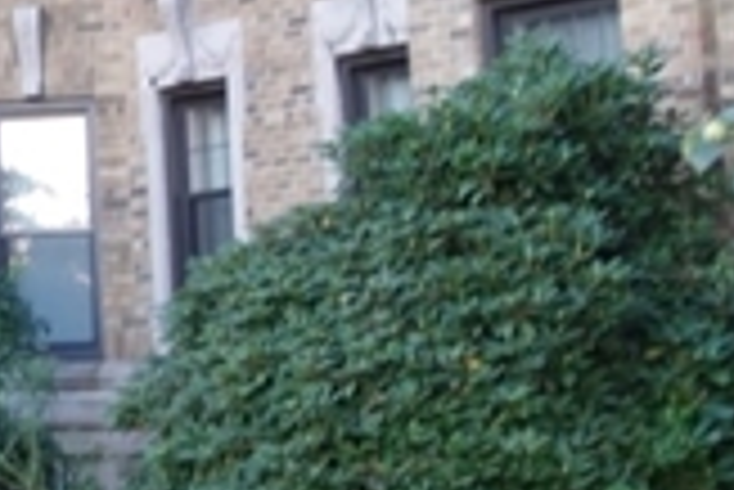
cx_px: -1256
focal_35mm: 176
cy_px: 83
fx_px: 3592
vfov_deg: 7.8
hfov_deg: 9.7
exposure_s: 1/30
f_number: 3.5
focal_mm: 10.4
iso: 160
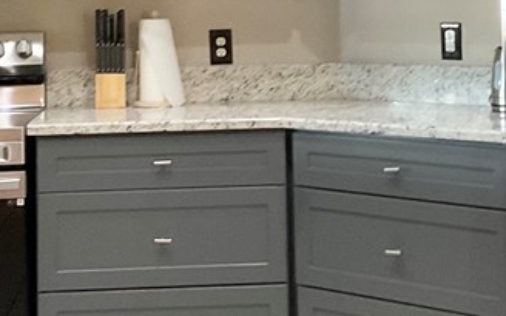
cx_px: 253
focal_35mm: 96
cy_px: -55
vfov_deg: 13.3
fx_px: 1324
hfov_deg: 21.6
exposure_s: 1/60
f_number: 1.8
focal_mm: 3
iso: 250
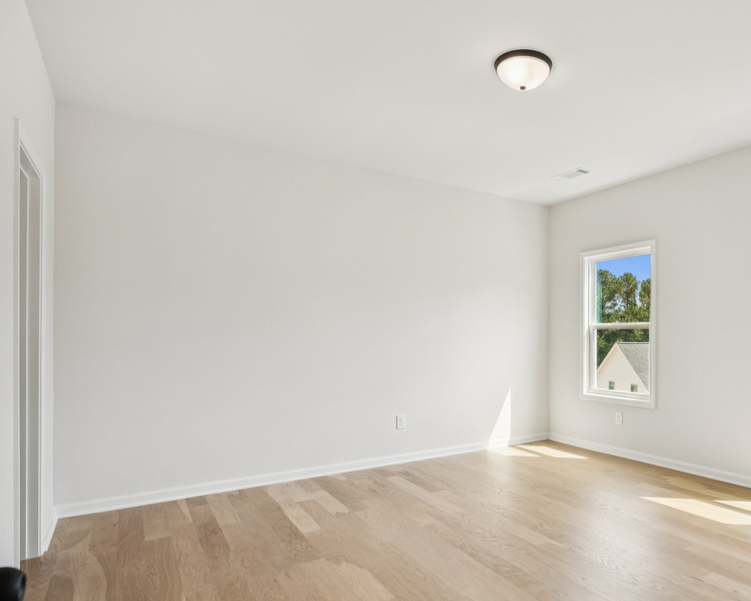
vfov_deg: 62.8
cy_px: 343
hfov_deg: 72.1
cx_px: 519
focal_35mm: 22
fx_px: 489
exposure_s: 1/160
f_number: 5.6
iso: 400
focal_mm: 16
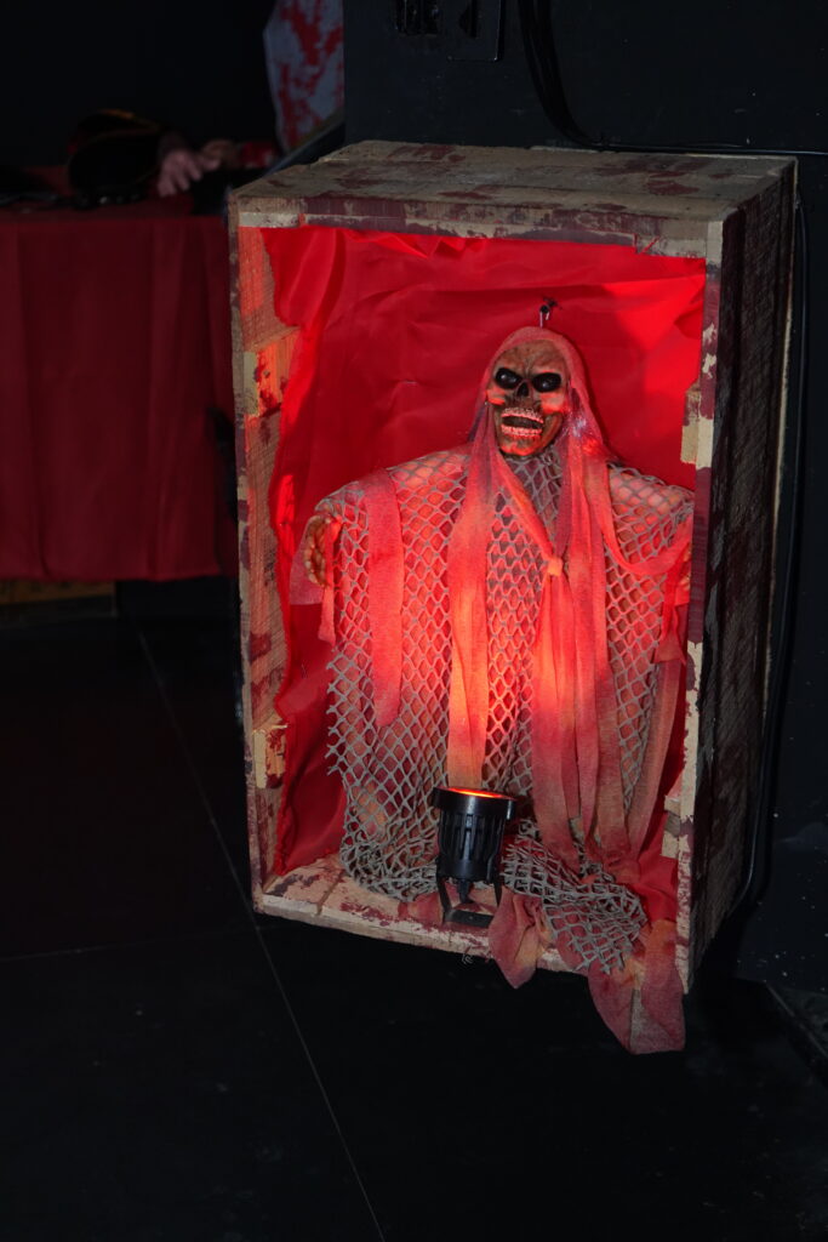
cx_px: 414
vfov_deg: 35.6
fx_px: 1931
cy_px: 621
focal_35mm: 56
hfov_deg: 24.2
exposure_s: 1/125
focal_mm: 56
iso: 3200
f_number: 5
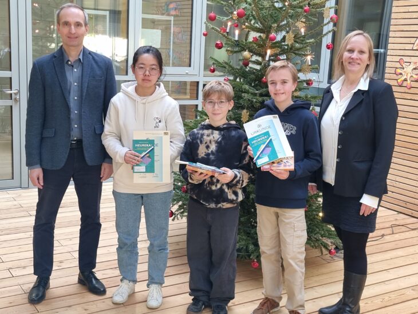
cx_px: 209
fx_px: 314
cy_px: 157
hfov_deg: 67.3
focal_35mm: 26
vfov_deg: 53.1
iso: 92
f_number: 1.8
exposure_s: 1/33
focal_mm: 5.4
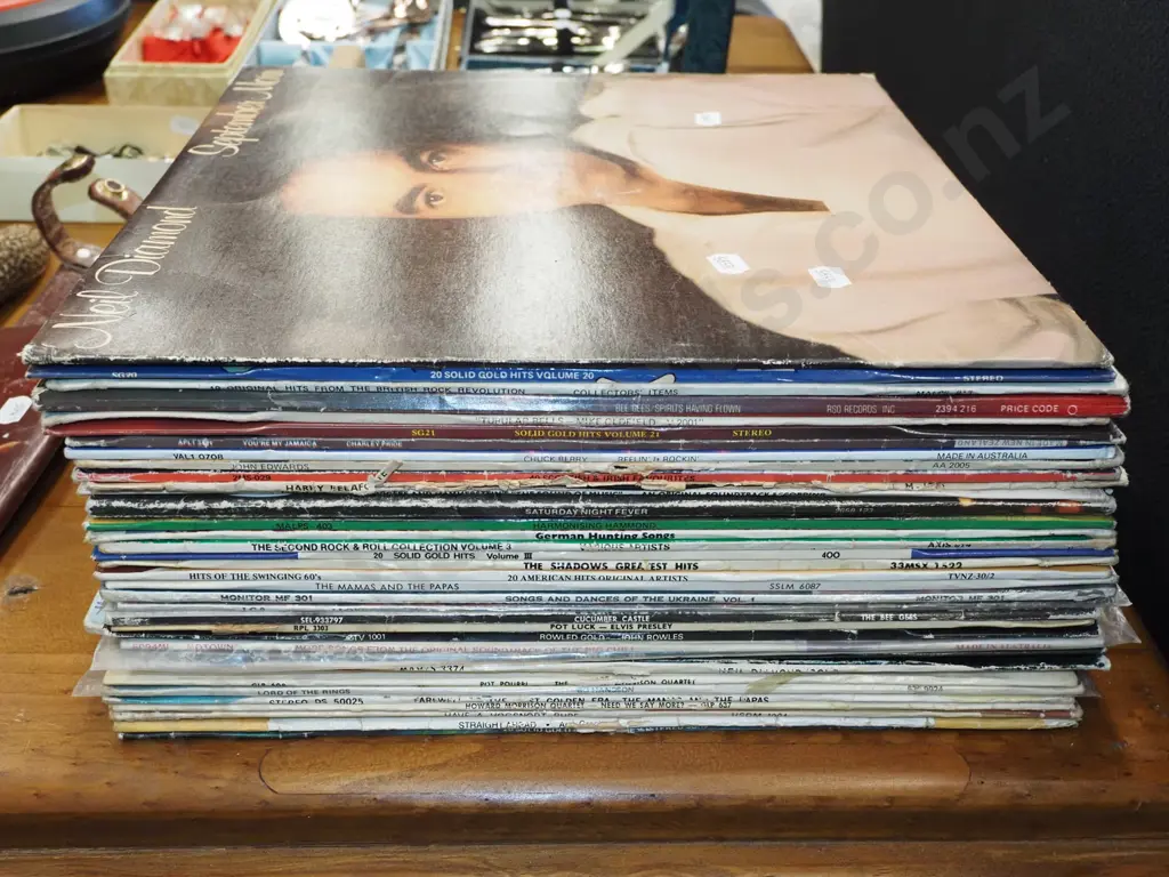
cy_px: 438
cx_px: 584
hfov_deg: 51.4
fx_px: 1216
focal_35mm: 36
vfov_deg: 39.7
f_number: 5.6
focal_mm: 18
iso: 3200
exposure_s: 1/160
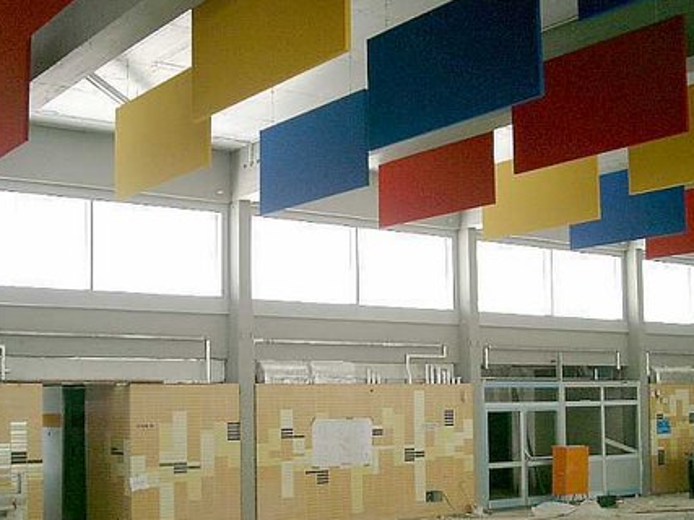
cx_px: 336
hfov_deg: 36.8
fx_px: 1042
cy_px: 353
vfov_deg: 27.8
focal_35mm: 52
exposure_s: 1/100
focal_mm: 7.6
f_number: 2.6
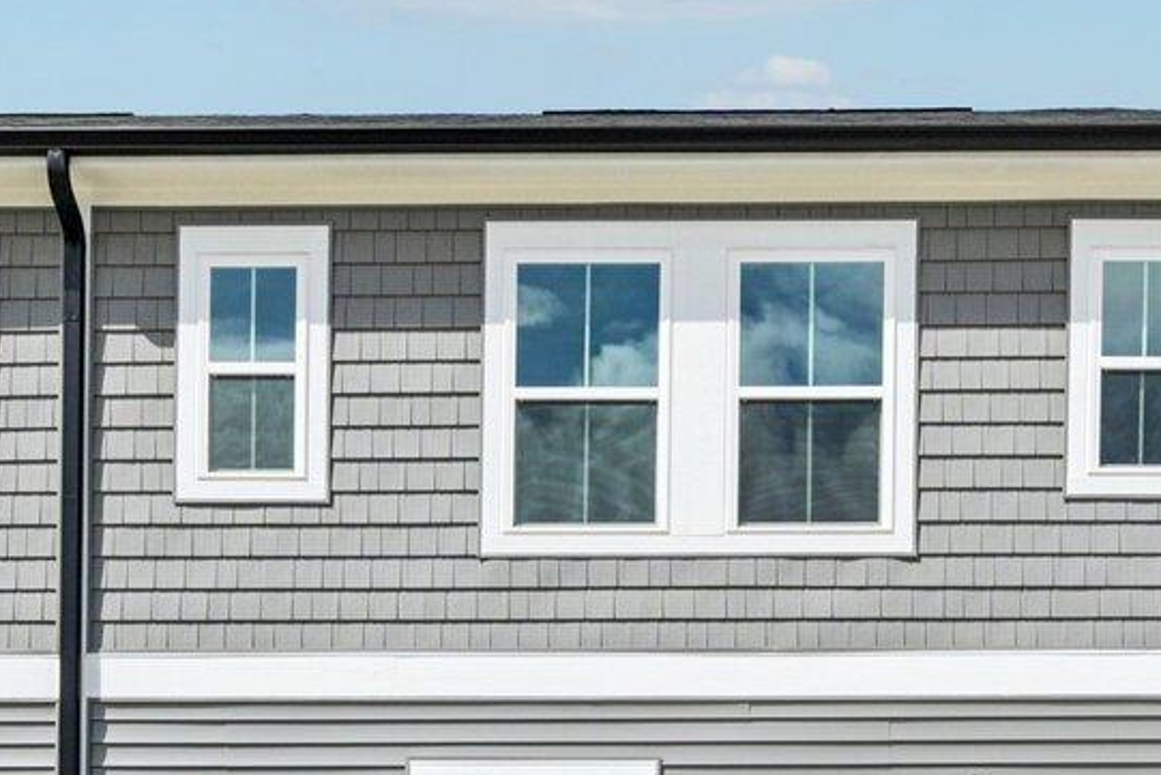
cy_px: 422
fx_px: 1710
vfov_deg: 25.5
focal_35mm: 53
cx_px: 665
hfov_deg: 37.4
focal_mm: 14
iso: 100
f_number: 8
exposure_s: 1/640
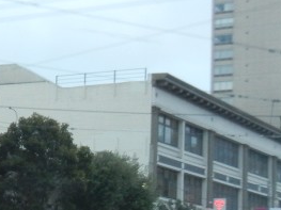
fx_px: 949
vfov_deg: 12.6
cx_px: -100
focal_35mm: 117
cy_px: 132
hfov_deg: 15.9
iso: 400
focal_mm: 5.4
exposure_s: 1/46.6
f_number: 3.5
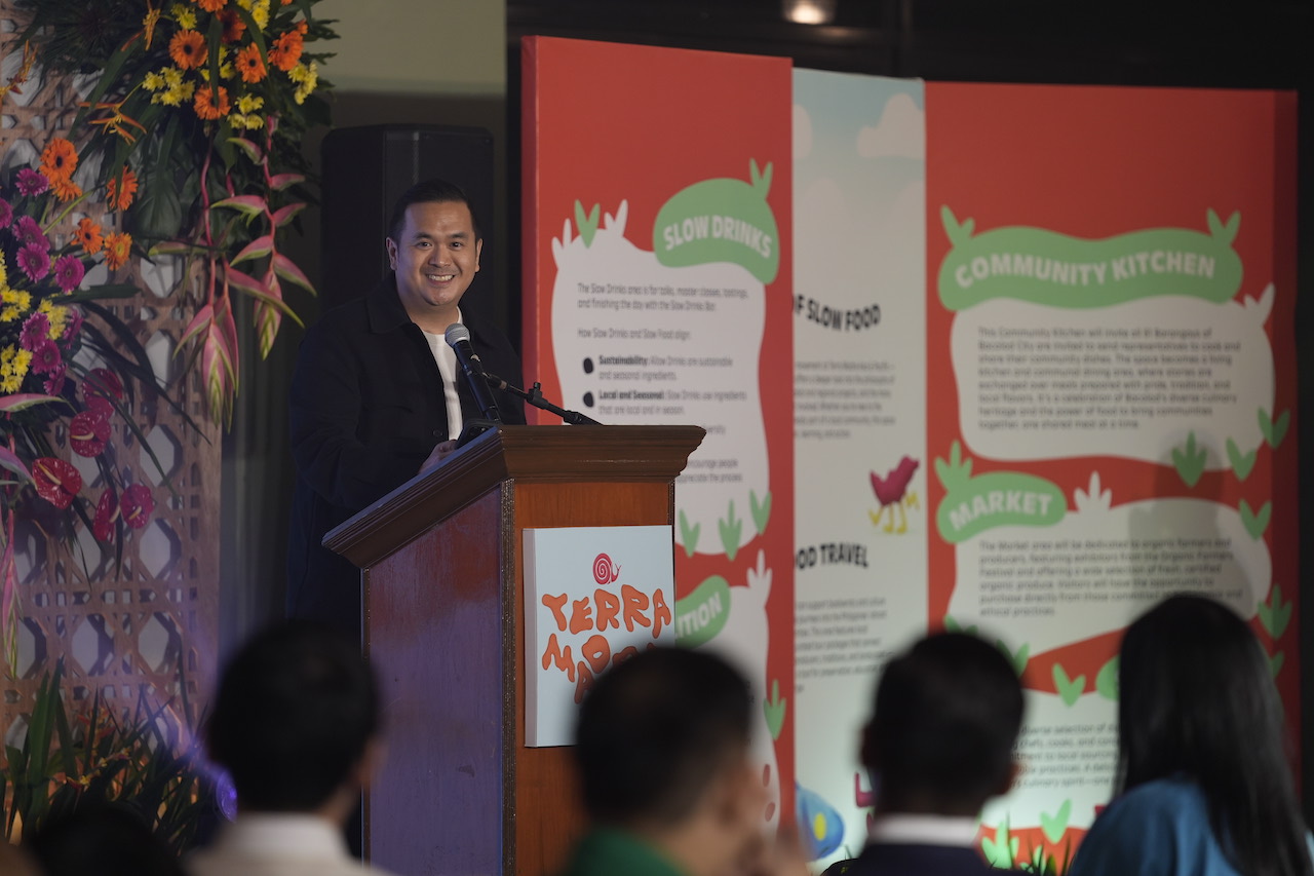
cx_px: 657
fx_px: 7299
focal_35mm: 200
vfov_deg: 6.9
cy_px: 438
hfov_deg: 10.3
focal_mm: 200
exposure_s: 1/200
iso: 640
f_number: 2.8
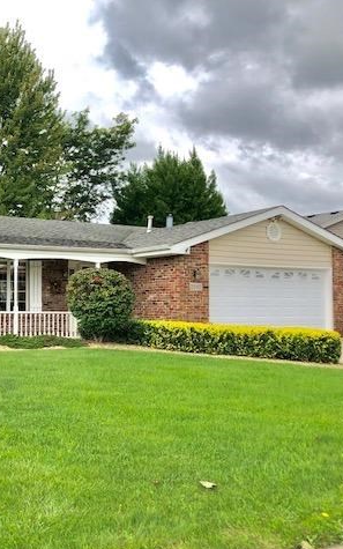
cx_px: 7
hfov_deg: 30.0
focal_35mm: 40
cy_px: 276
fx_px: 598
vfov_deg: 49.3
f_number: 1.8
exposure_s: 1/960
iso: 20
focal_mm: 3.99
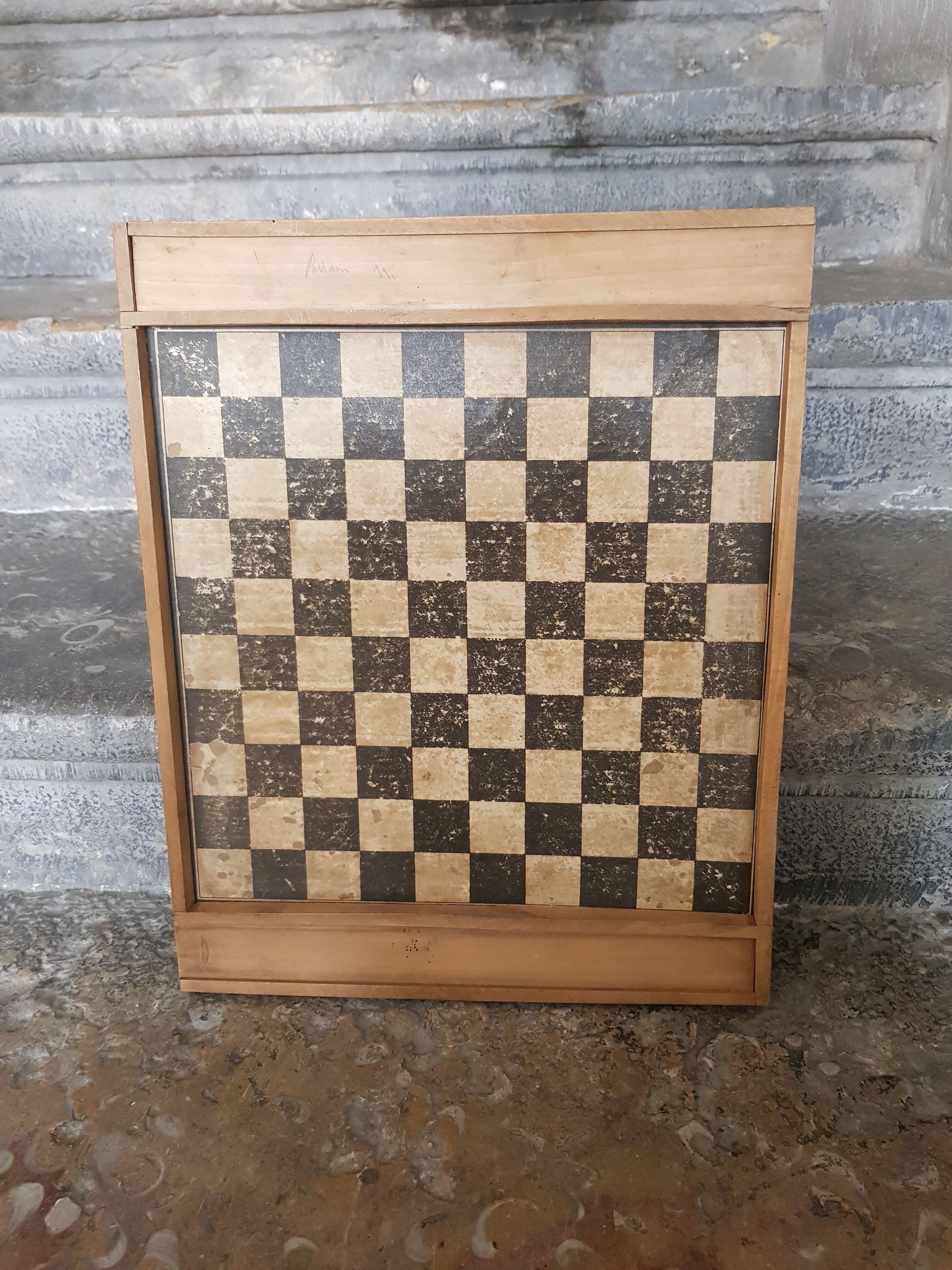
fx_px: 953
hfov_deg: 53.1
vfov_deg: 67.3
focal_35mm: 26
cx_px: 476
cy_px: 635
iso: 200
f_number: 1.7
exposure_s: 1/11
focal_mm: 4.2
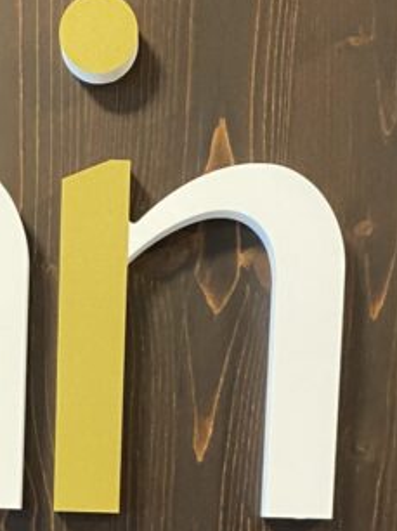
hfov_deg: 17.2
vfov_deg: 21.4
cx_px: 66
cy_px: 635
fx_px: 1302
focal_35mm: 85
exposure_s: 1/32
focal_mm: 4.25
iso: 640
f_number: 1.8
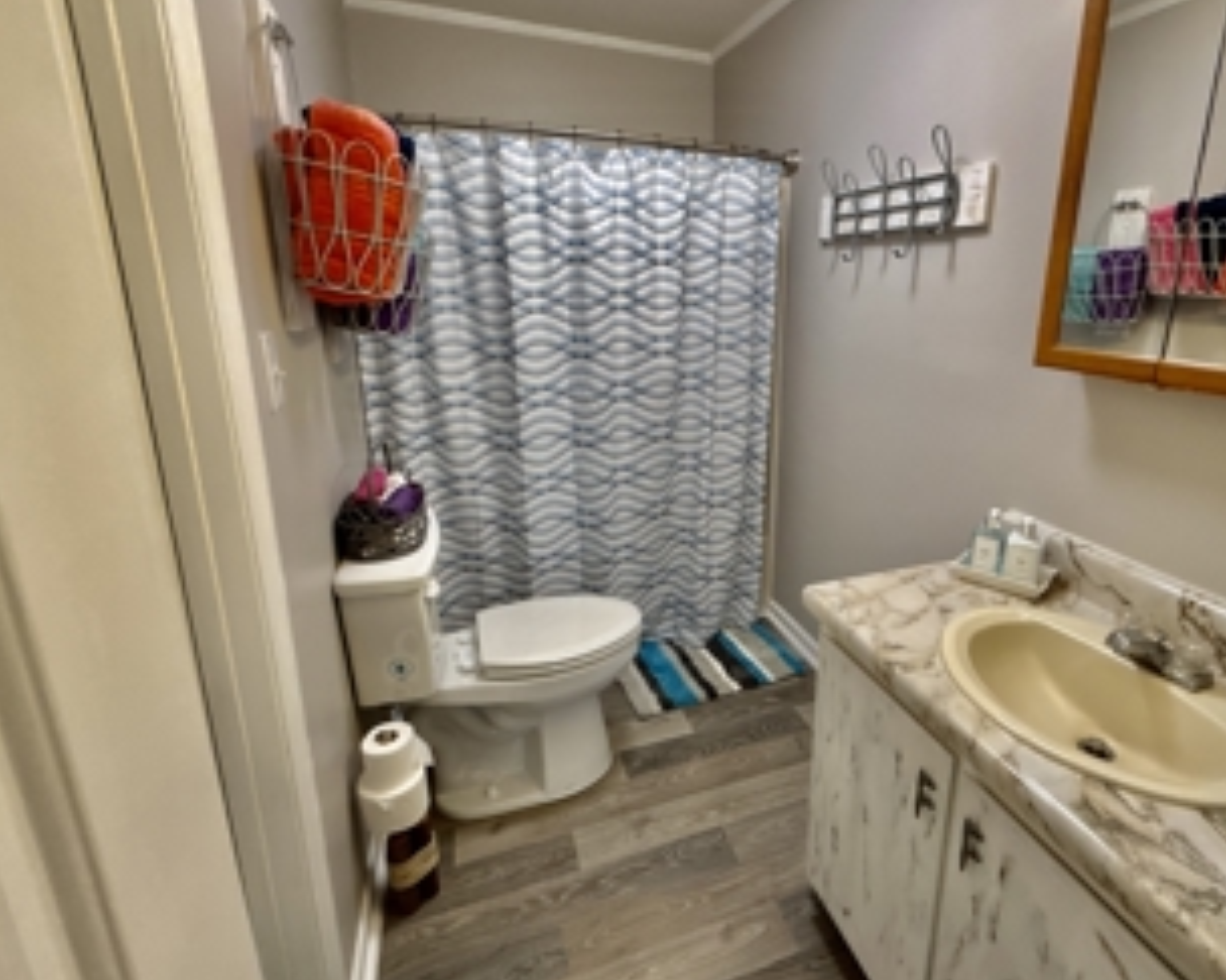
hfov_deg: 85.5
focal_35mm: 18
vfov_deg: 73.6
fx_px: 653
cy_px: 448
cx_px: 722
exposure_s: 1/120
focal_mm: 2.22
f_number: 2.2
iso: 200
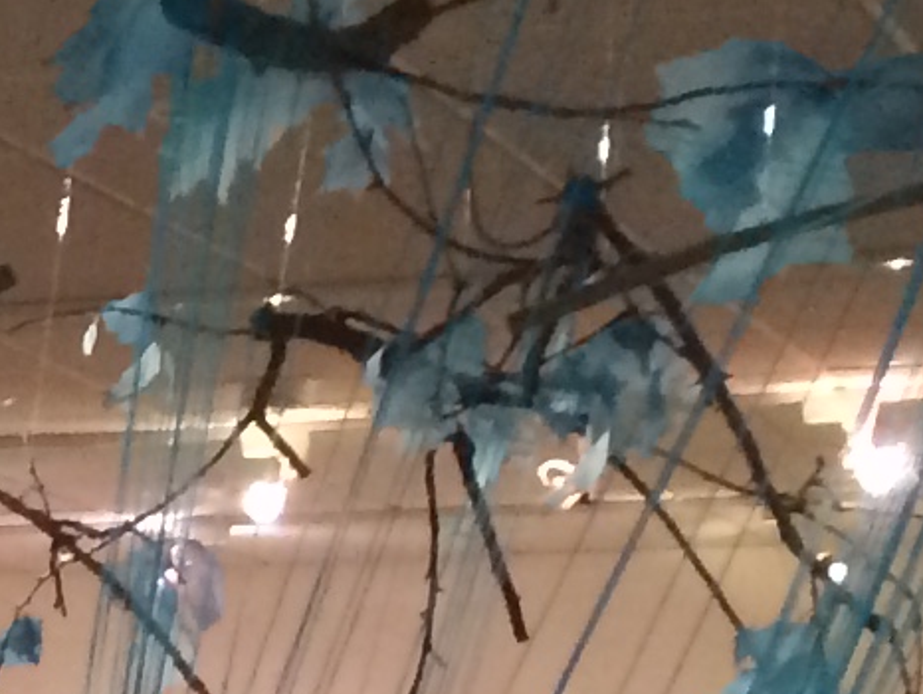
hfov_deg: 8.8
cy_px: 2092
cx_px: -1371
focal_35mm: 203
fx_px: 5416
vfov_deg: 6.6
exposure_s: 1/30
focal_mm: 4.15
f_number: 2.2
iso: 200
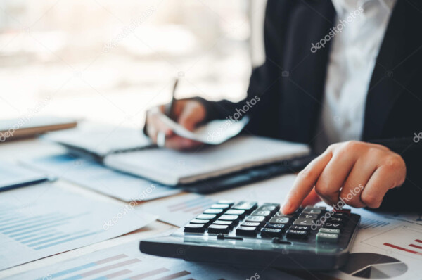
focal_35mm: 53
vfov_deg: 25.4
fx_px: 620
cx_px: 211
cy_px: 140
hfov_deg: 37.6
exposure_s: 1/500
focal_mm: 35
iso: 200
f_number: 2
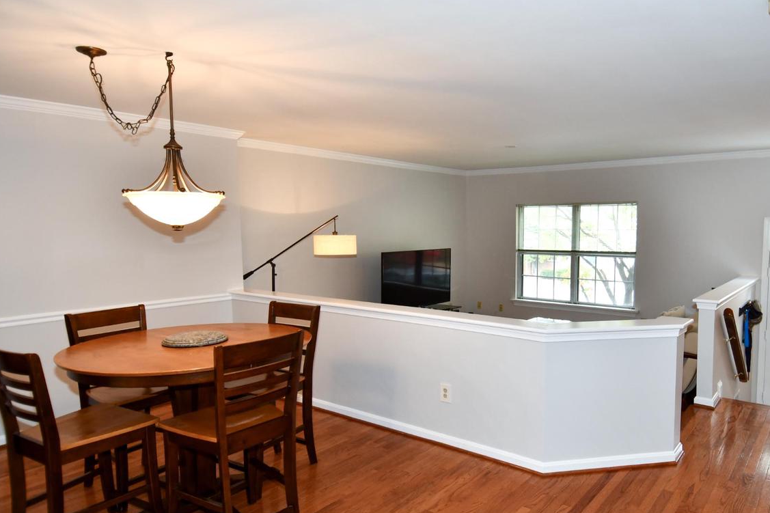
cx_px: 460
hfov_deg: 75.3
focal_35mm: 23
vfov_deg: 54.4
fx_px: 492
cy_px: 323
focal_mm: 12
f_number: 4
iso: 500
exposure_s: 1/60
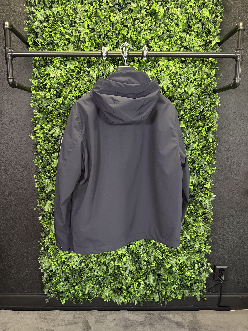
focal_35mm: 24
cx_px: 124
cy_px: 166
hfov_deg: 56.8
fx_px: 229
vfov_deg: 71.6
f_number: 1.78
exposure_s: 1/56
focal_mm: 6.76
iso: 800
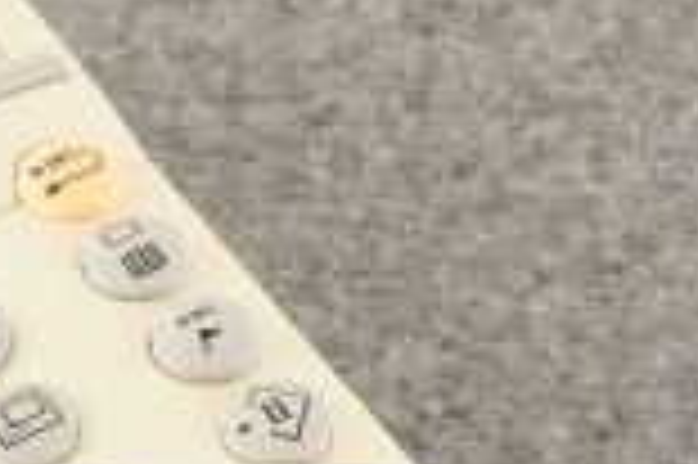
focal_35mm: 193
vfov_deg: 7.0
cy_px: 592
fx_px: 3738
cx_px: 63
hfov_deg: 10.6
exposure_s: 1/160
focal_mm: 50
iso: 1600
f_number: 11
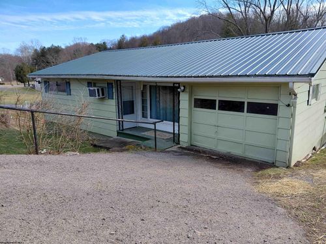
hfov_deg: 69.4
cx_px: 163
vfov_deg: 54.9
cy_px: 122
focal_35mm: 25
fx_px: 235
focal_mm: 4.69
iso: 50
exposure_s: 1/625
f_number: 1.8
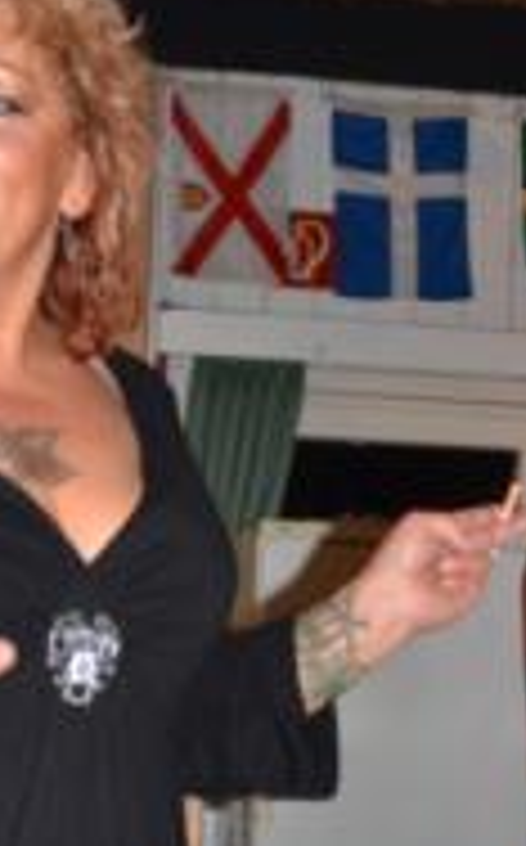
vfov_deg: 23.7
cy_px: 738
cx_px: 371
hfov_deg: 15.2
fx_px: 1964
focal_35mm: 85
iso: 800
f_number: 3.8
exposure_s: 1/60
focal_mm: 21
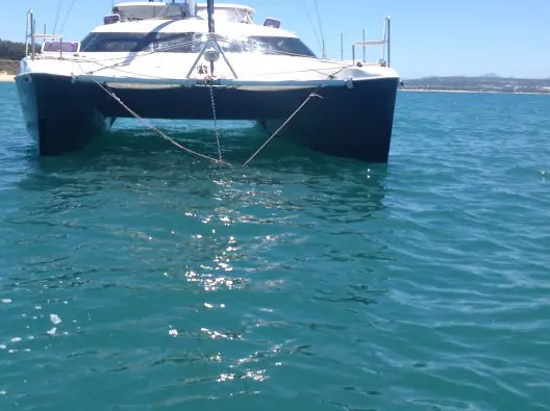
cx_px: 192
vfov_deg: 27.2
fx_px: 841
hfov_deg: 35.9
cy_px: 120
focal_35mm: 53
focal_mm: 4.28
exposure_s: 1/1890
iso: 80
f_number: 2.4
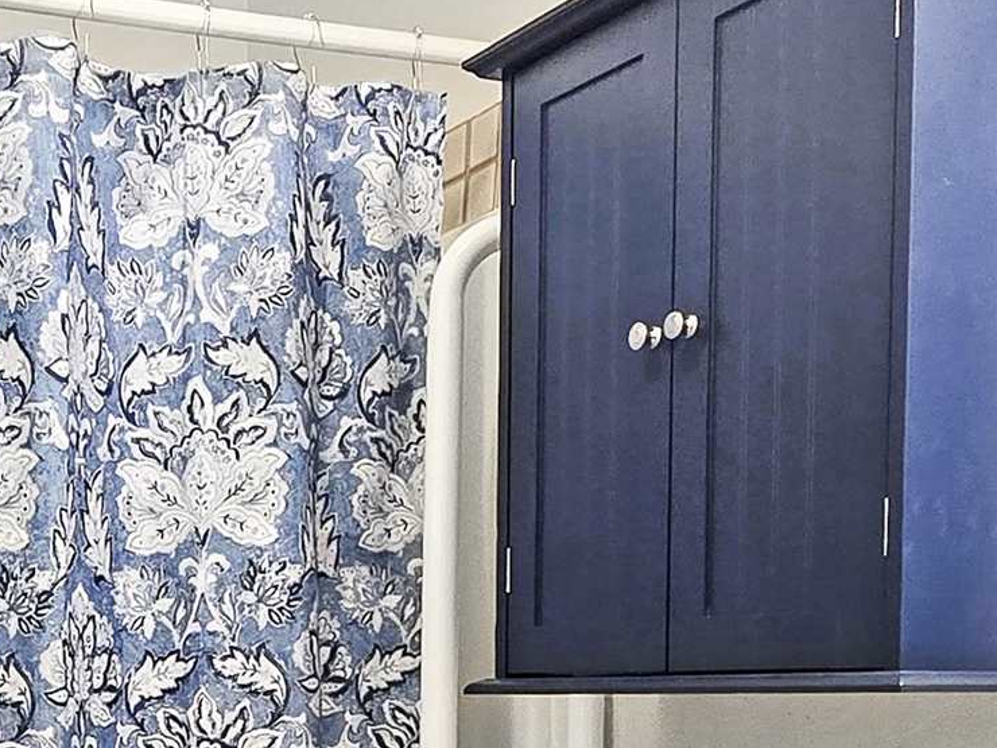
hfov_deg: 35.2
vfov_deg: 23.7
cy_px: 987
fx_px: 1555
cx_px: 329
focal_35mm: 54
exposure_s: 1/60
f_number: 2.2
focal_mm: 2.2
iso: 200
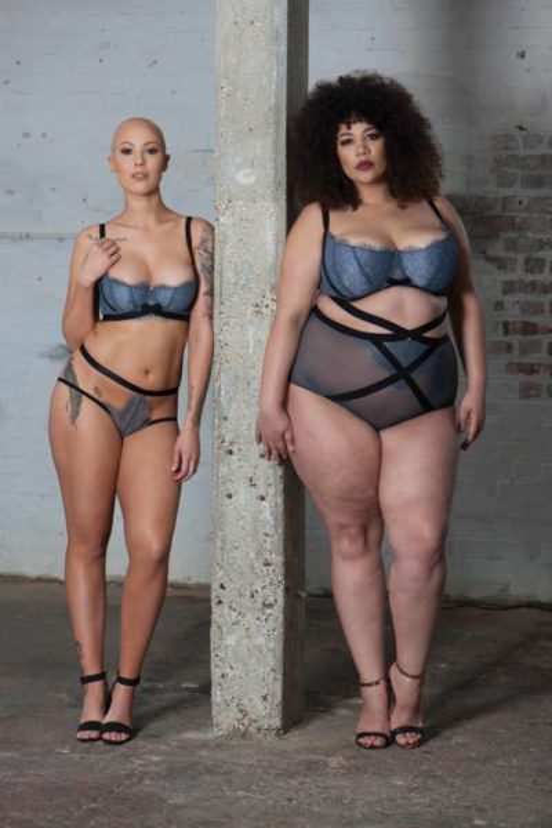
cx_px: 276
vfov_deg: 19.5
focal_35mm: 105
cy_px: 414
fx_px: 2415
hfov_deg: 13.0
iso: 100
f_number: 6.3
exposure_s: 1/50
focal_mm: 105
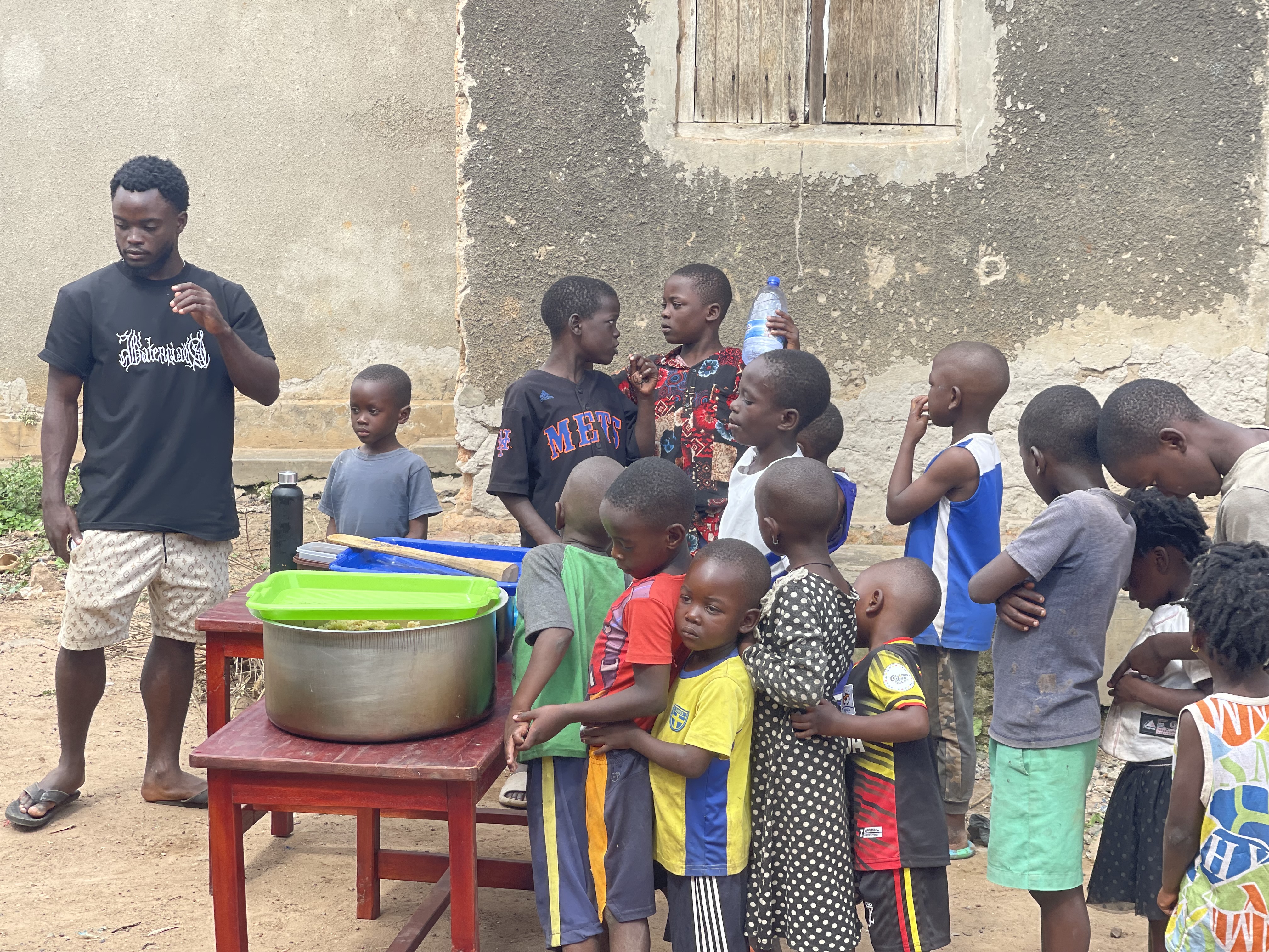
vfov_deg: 22.9
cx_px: 634
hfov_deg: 30.3
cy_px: 476
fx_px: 2346
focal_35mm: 64
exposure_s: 1/123
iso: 20
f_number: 2.2
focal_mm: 7.5
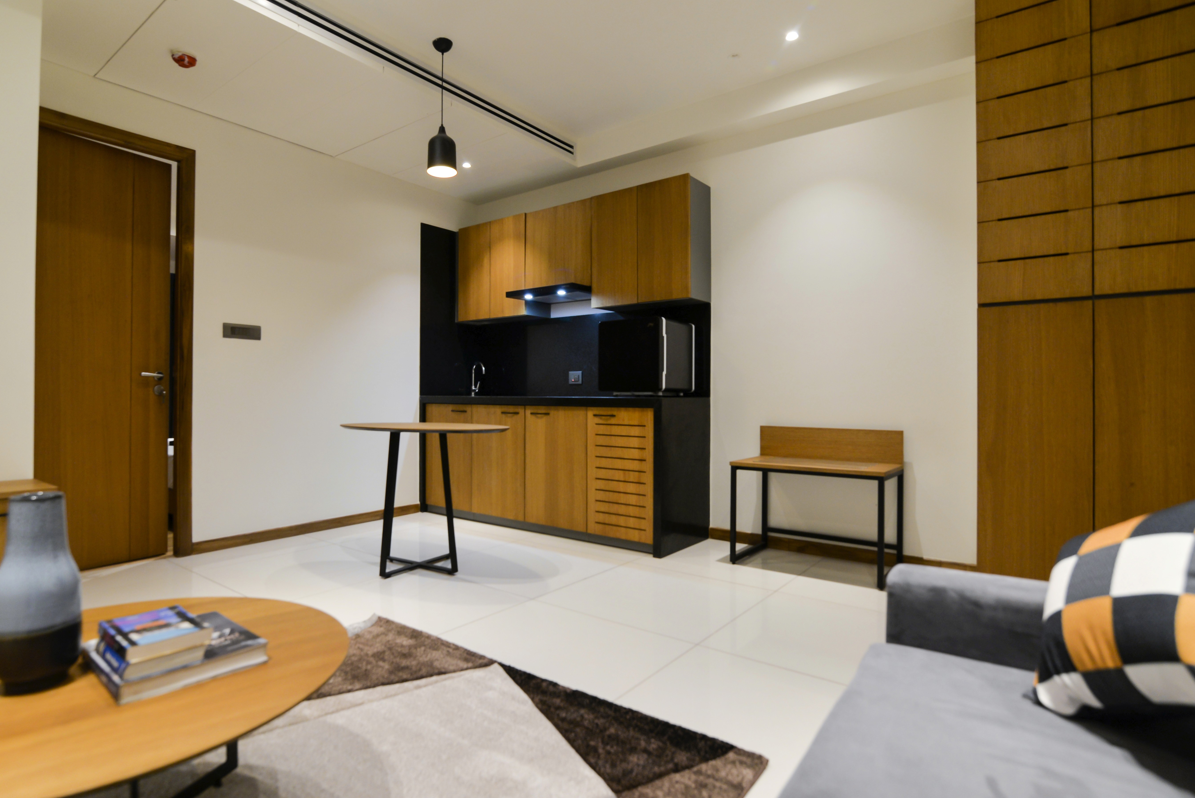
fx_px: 631
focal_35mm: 19
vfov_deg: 64.6
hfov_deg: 86.7
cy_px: 387
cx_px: 555
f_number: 3.5
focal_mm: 17
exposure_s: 1/50
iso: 400
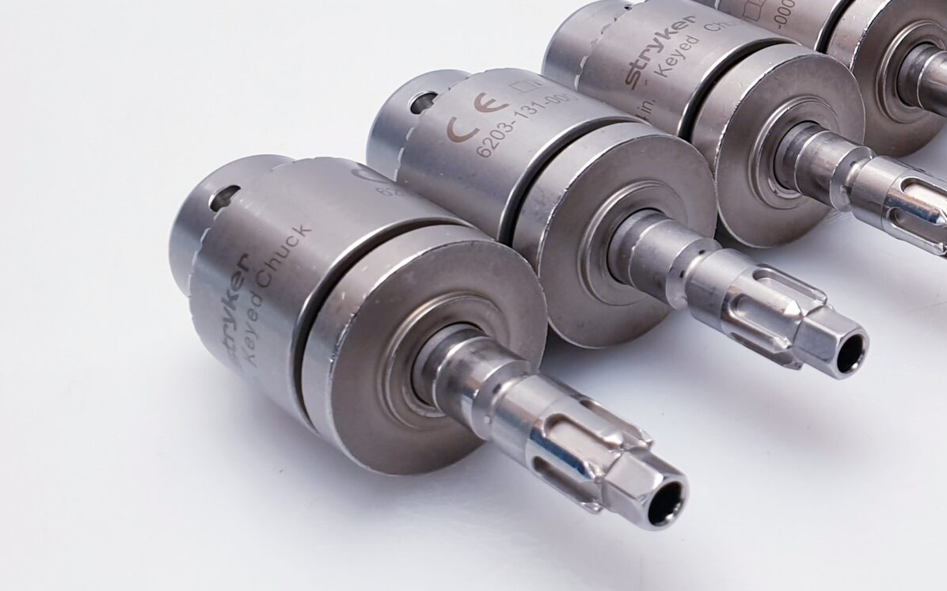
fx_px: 1522
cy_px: 105
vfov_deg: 21.7
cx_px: 995
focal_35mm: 59
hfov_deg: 31.4
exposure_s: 1/50
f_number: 2.4
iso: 64
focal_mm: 4.3
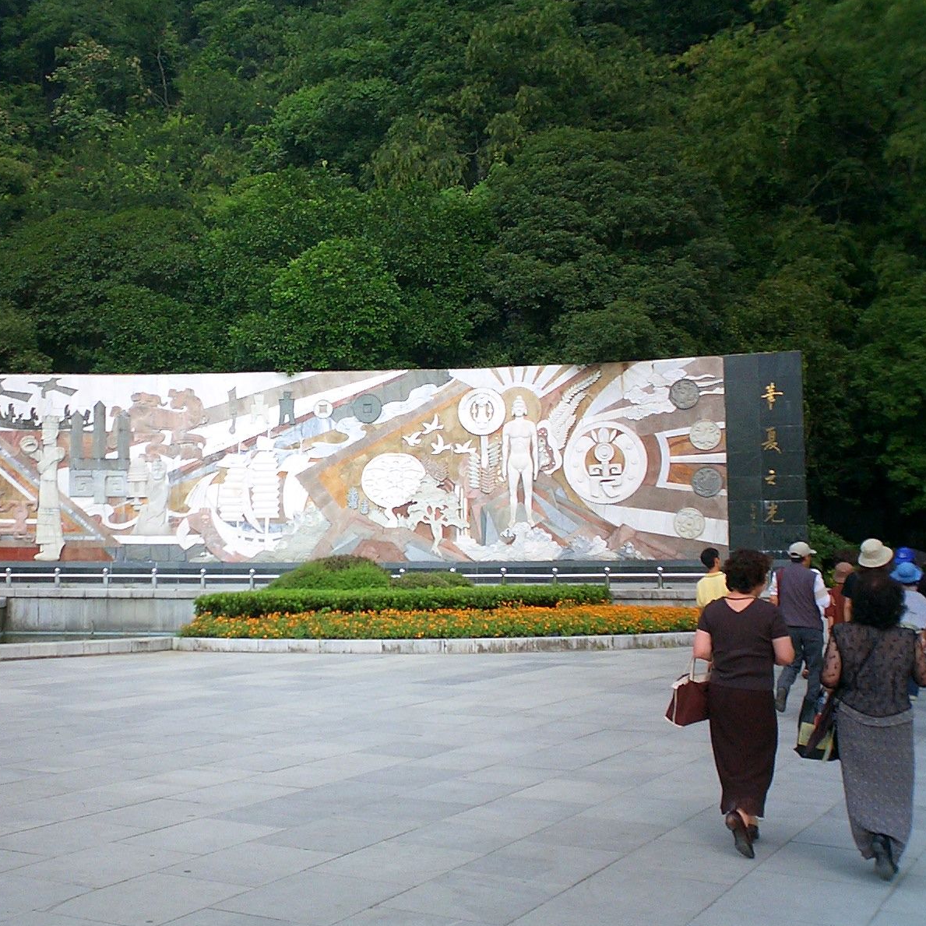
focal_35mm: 44
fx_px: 1332
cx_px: 312
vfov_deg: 38.3
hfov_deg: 37.9
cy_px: 465
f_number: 3.5
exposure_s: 1/320
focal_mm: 5.6
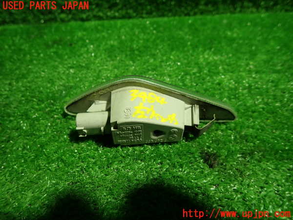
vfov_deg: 54.9
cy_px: 110
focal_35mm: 25
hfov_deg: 69.4
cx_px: 146
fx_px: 212
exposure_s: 1/40
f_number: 2
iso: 200
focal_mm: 4.5
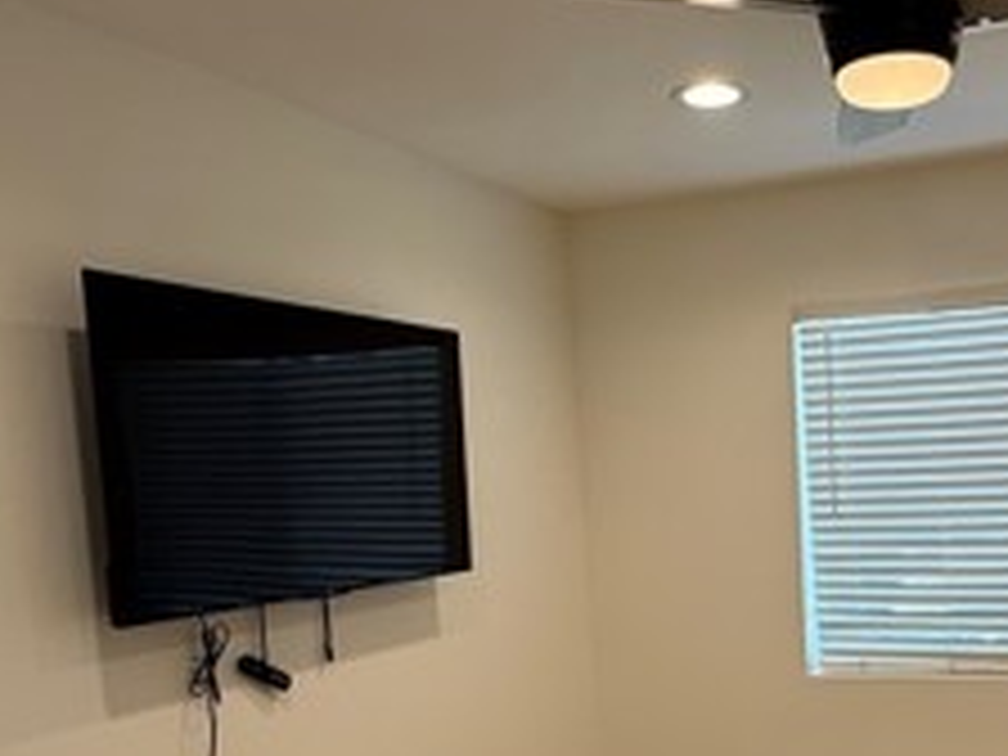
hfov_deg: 44.8
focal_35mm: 40
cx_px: 788
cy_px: 603
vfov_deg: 34.9
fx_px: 1165
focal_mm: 2.22
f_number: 2.2
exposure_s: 1/120
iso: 100
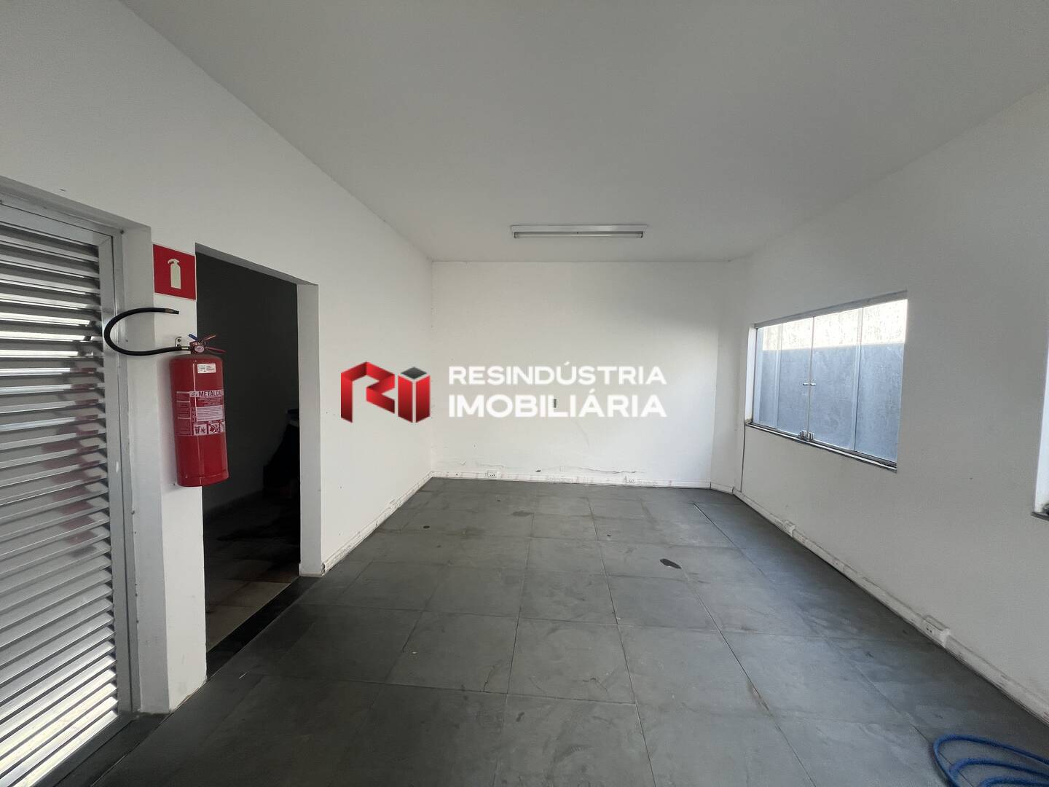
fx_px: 394
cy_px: 394
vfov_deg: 89.9
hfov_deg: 106.2
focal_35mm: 13
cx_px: 524
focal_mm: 1.57
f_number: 1.8
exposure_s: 1/99
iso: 50
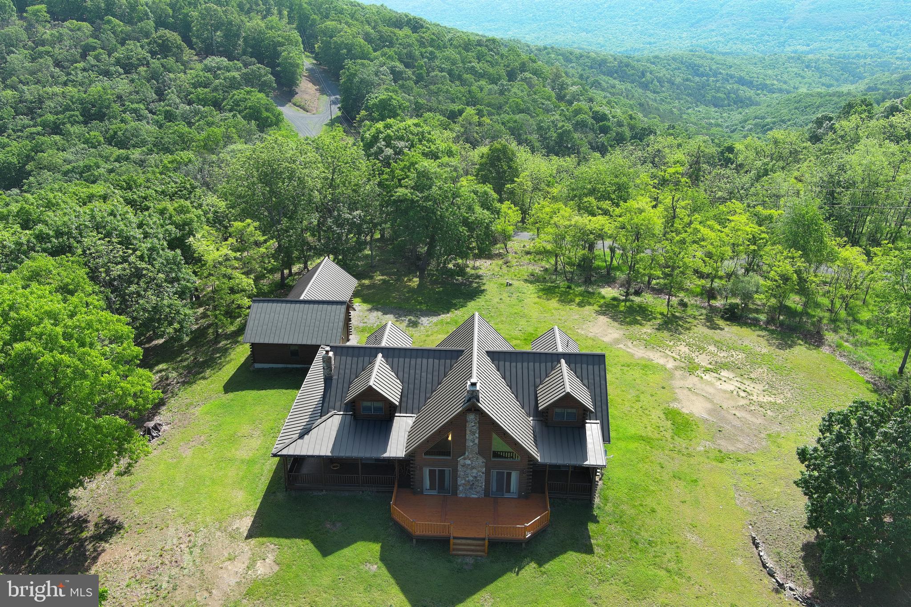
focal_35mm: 29
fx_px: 734
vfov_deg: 45.0
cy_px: 304
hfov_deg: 63.7
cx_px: 456
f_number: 2.8
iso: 100
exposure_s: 1/493
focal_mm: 10.57
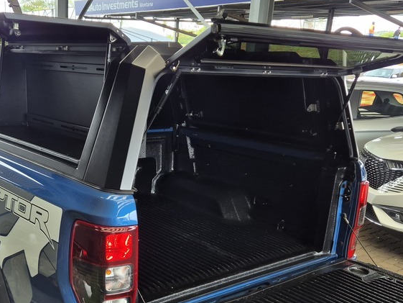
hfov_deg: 44.5
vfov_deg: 34.1
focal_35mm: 42
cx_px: 159
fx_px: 489
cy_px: 201
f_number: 1.8
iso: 160
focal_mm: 5.4
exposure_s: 1/180
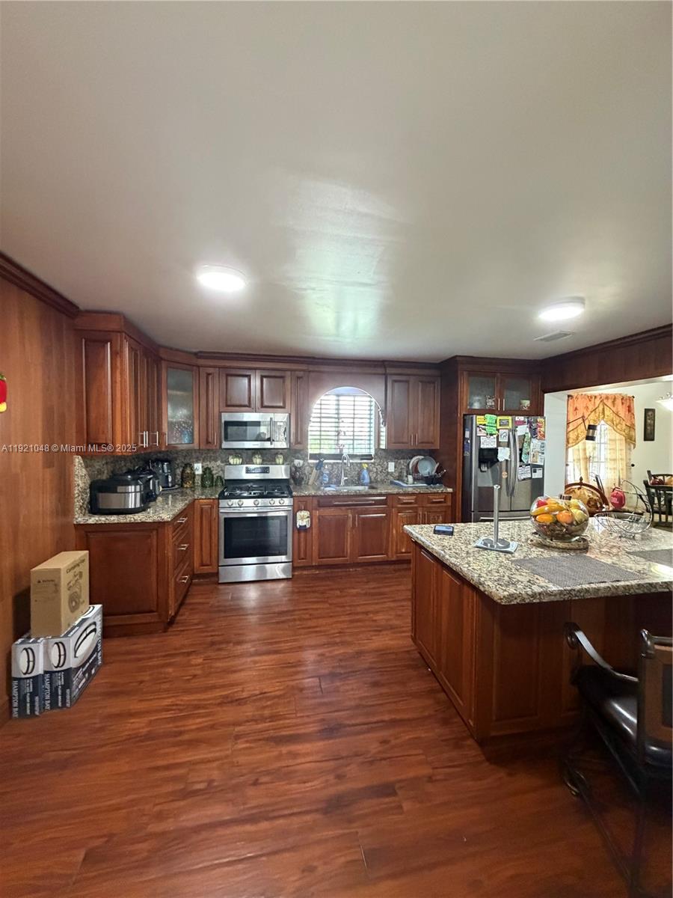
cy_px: 449
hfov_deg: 85.7
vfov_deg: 102.1
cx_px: 336
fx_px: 363
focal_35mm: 14
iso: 1000
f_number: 2.2
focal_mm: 2.22
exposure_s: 1/60
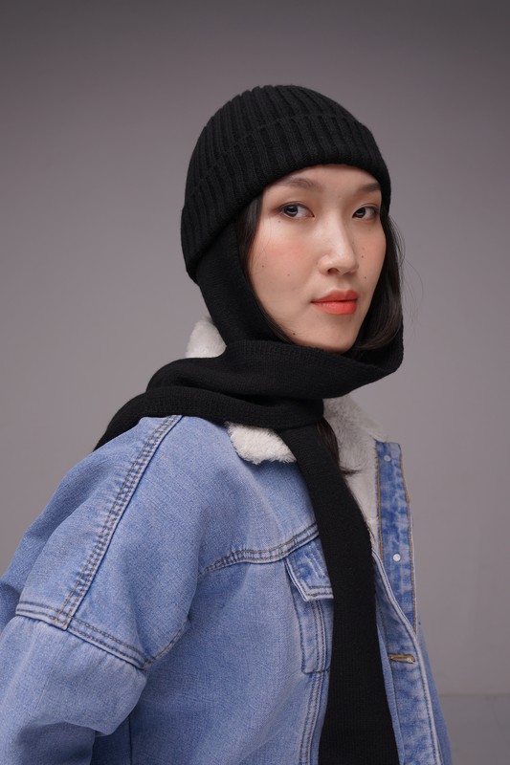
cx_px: 255
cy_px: 382
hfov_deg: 35.9
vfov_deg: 51.9
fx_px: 787
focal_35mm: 37
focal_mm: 25
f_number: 4.5
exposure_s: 1/160
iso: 125
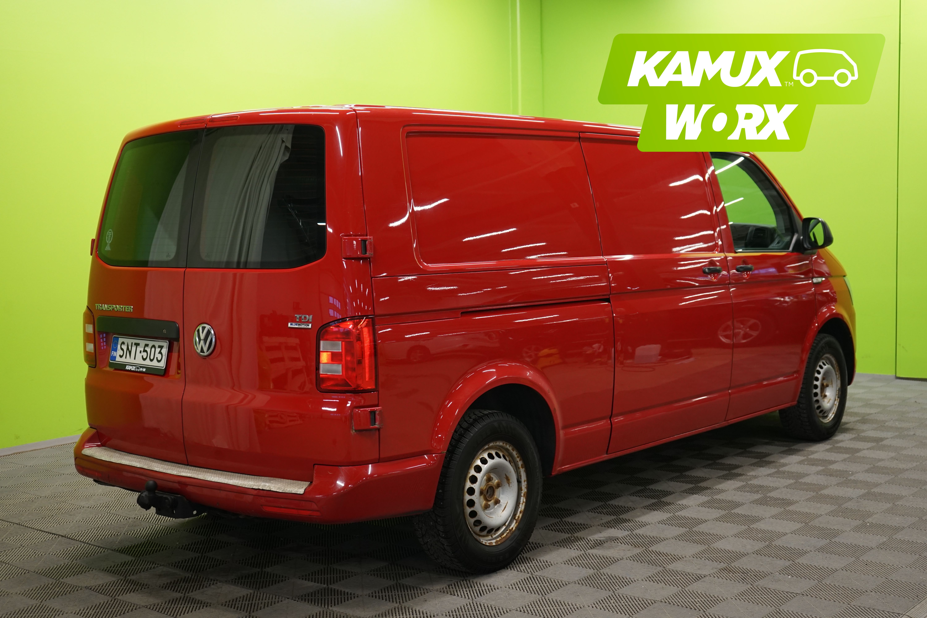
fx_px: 1159
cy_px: 309
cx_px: 464
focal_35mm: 45
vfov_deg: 29.9
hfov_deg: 43.6
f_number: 5
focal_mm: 45
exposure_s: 1/50
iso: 800
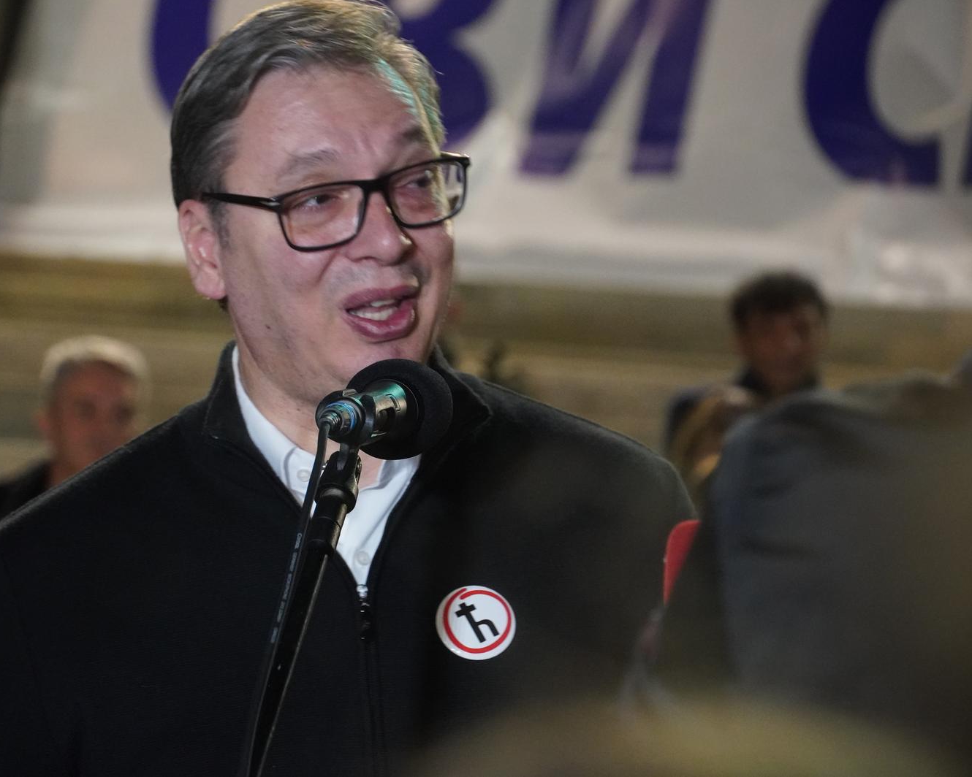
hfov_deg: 10.5
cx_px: 413
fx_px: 5309
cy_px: 388
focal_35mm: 185
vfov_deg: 8.4
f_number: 5.6
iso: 4000
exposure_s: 1/40
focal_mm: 109
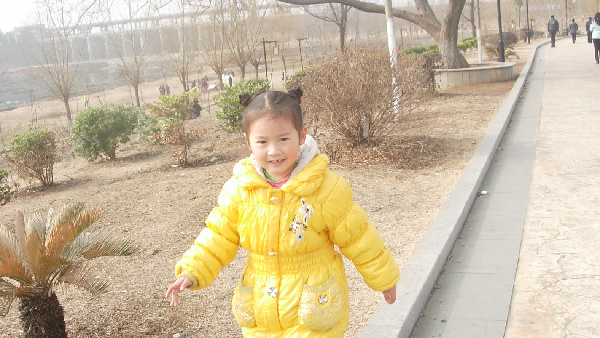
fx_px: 668
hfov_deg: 48.4
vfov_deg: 28.3
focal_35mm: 42
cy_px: 178
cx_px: 303
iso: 79
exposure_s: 1/2048
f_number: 4.8
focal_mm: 7.8
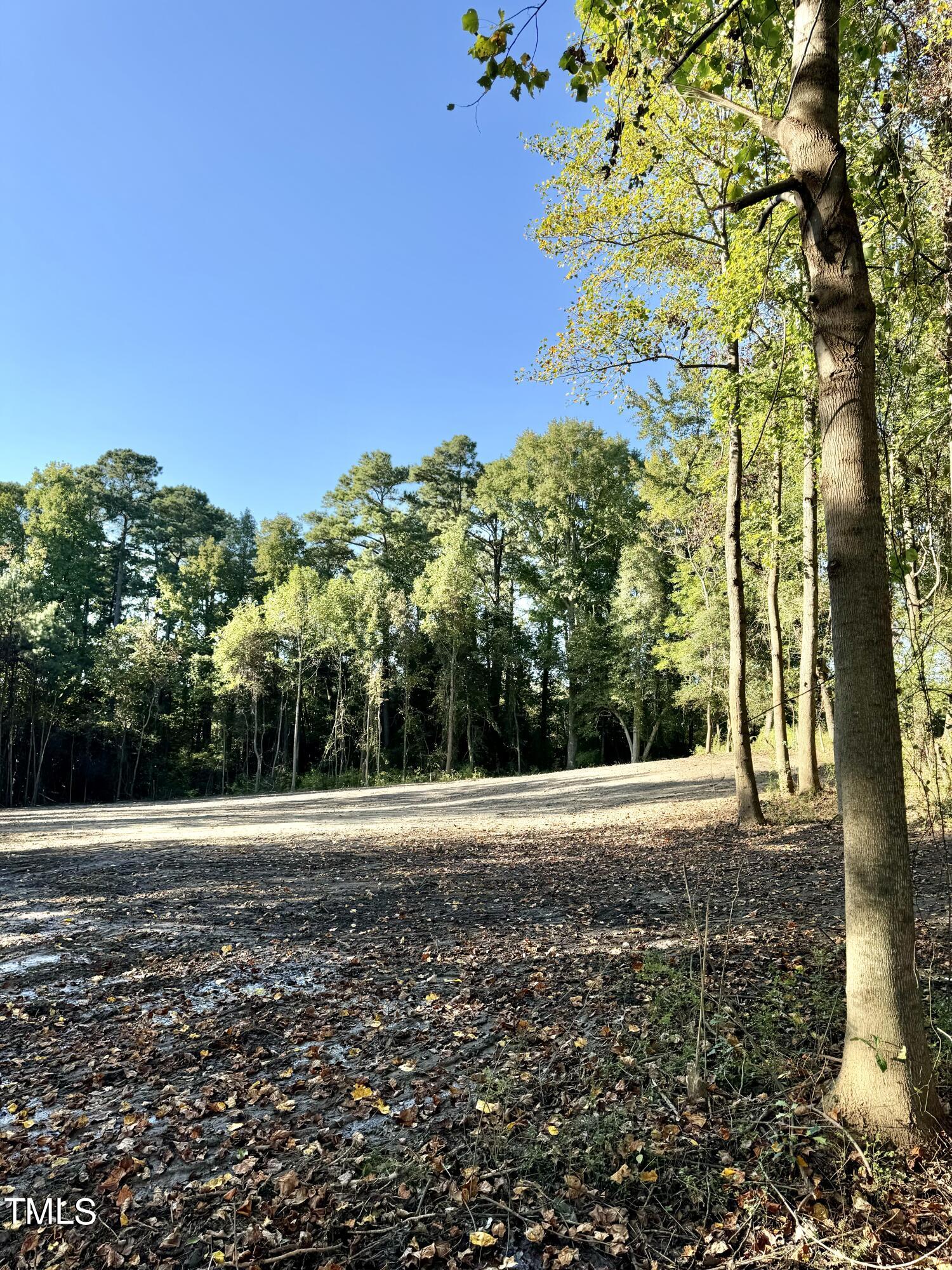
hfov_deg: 56.8
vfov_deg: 71.6
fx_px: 880
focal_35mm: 24
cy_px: 635
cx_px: 476
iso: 80
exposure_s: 1/1366
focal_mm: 6.76
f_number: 1.78
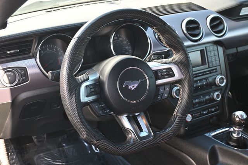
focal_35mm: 47
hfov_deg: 41.7
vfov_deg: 28.5
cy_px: 82
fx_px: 325
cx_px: 124
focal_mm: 31.5
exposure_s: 1/125
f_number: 5
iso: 720
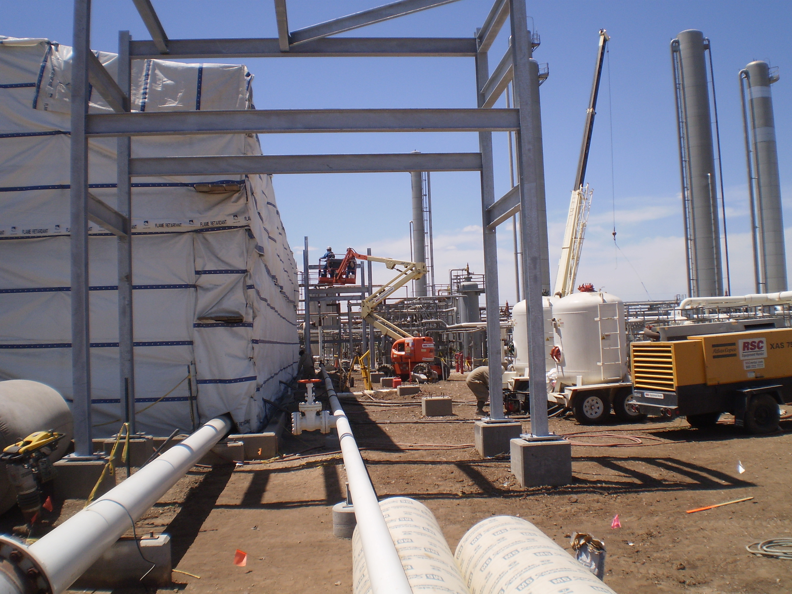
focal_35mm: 36
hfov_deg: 51.4
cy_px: 297
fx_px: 824
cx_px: 396
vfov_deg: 39.7
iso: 64
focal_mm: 6.3
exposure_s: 1/1250
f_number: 4.6
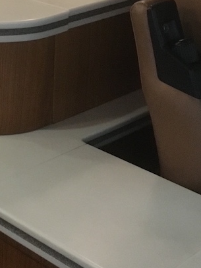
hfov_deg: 15.3
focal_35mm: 95
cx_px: -2
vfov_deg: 20.2
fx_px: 736
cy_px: 25
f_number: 2.2
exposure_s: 1/15
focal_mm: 4.15
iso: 320
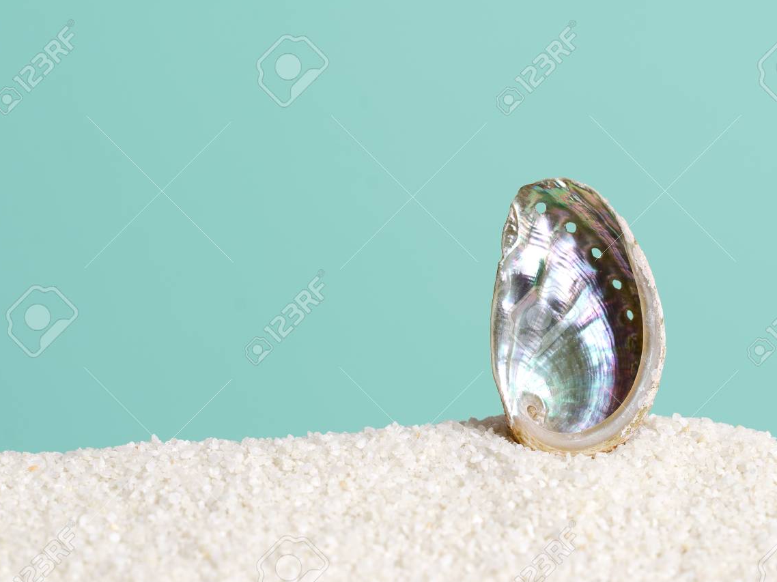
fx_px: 3321
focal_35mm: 148
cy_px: 292
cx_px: 412
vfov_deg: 10.0
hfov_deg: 13.3
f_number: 7.1
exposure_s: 1/60
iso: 100
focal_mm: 90
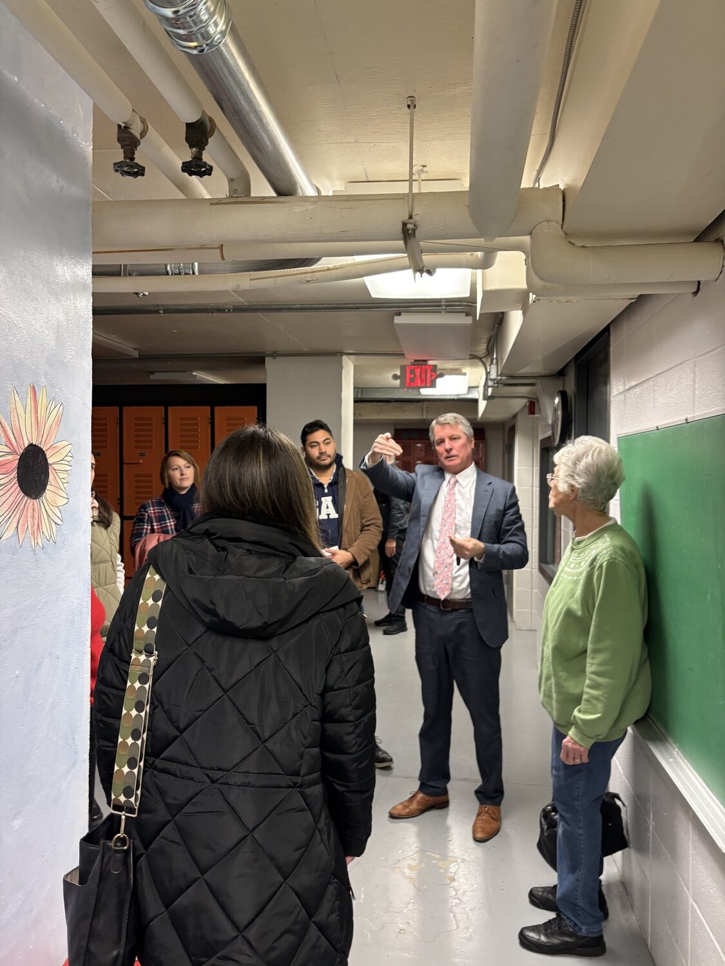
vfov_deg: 67.3
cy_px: 483
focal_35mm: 26
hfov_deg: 53.1
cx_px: 362
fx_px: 726
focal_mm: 5.96
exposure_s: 1/60
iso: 200
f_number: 1.6
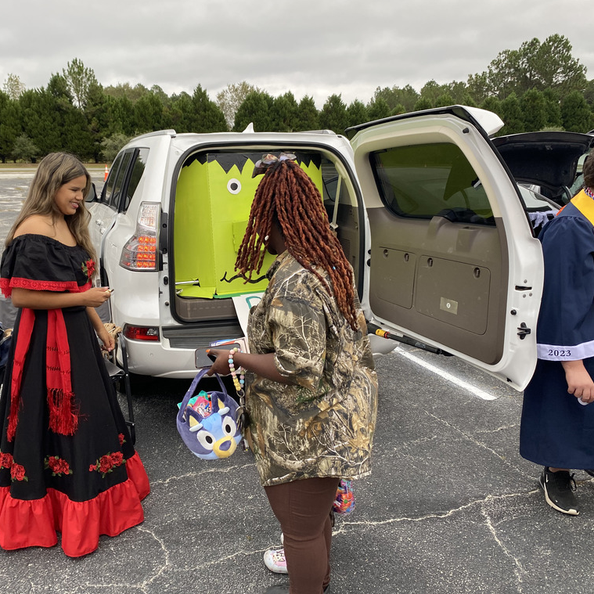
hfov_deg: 52.0
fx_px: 602
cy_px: 298
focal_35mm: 31
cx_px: 227
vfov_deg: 52.5
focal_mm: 4.25
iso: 64
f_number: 1.8
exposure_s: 1/122
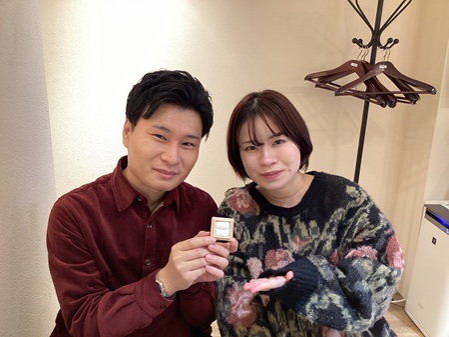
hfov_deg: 58.4
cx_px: 224
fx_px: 402
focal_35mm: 31
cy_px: 168
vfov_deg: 45.4
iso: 160
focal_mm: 3.3
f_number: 2.4
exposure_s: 1/60
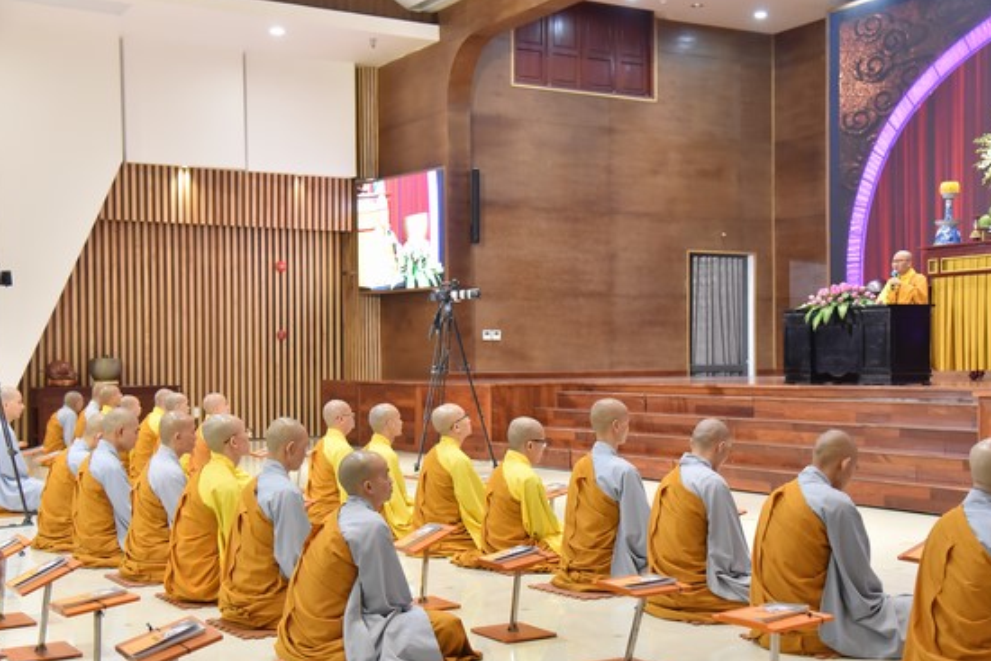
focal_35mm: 52
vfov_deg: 26.0
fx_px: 1432
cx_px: 577
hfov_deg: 38.1
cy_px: 349
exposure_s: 1/125
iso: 3200
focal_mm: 44
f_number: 5
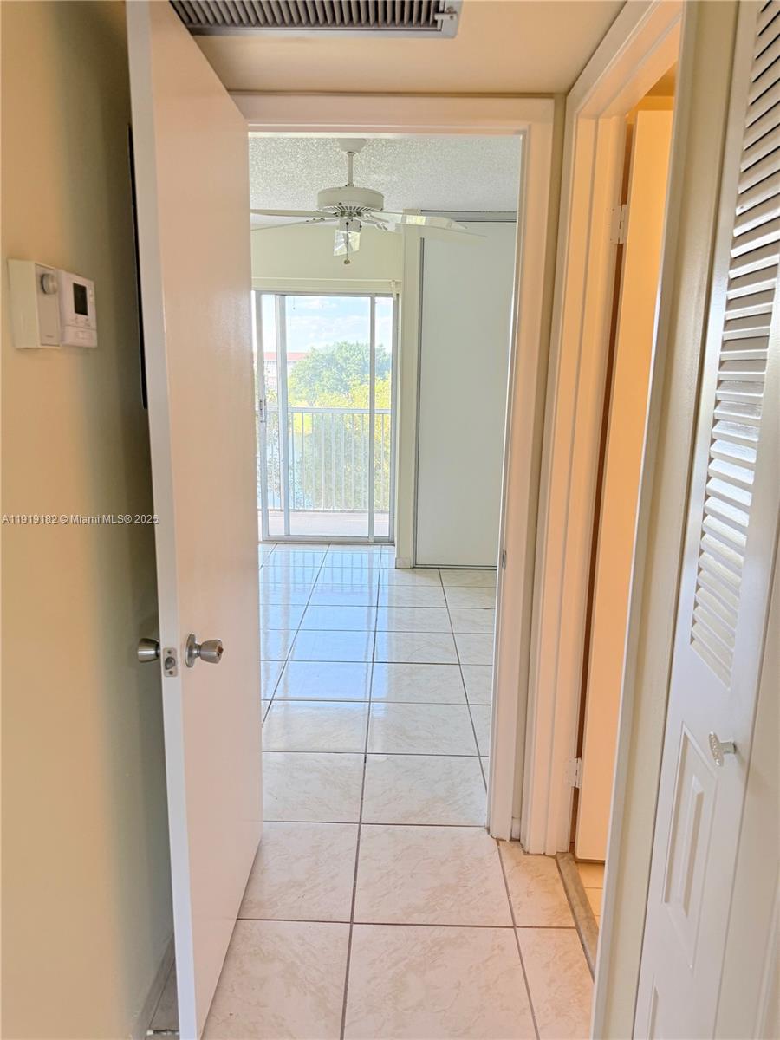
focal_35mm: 24
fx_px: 721
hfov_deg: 56.8
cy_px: 520
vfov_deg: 71.6
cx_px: 390
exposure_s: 1/170
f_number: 1.78
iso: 100
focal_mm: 6.76
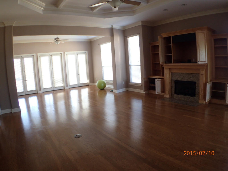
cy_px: 86
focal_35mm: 30
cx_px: 114
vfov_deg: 46.8
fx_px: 198
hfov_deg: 60.0
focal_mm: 5.5
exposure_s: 1/30
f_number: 2.3
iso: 200
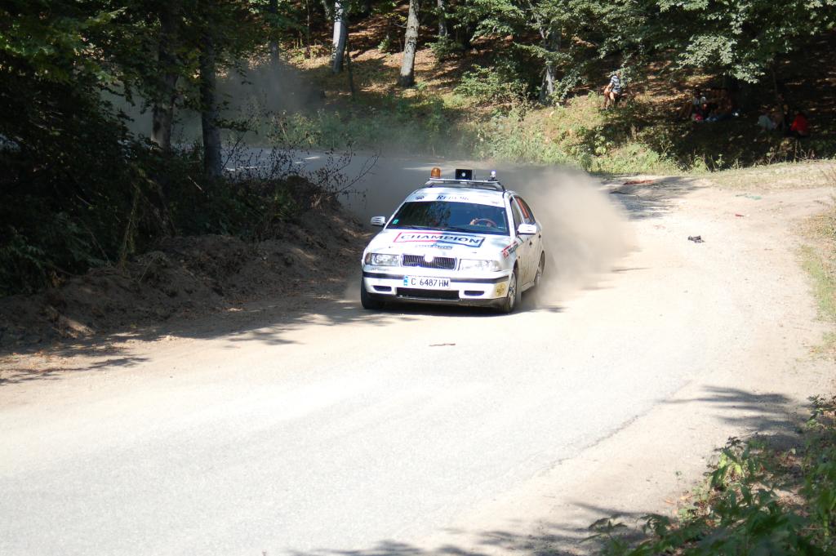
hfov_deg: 20.6
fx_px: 2297
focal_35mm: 99
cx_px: 418
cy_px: 278
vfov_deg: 13.8
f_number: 5.3
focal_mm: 66
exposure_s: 1/800
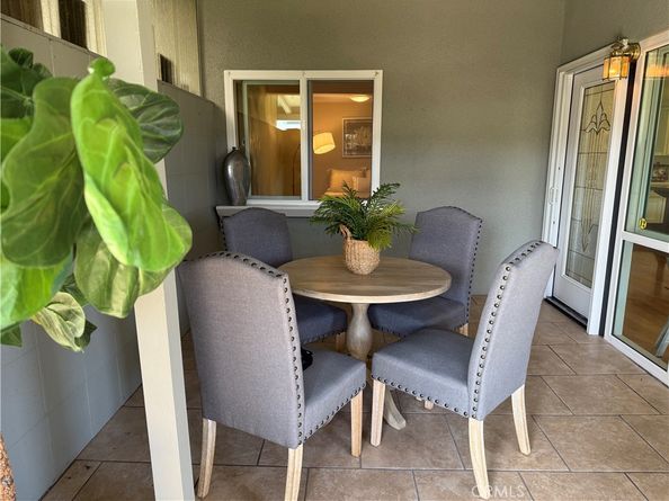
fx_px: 464
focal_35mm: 24
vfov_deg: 56.8
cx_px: 334
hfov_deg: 71.6
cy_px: 250
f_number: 1.78
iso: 125
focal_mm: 6.76
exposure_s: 1/121
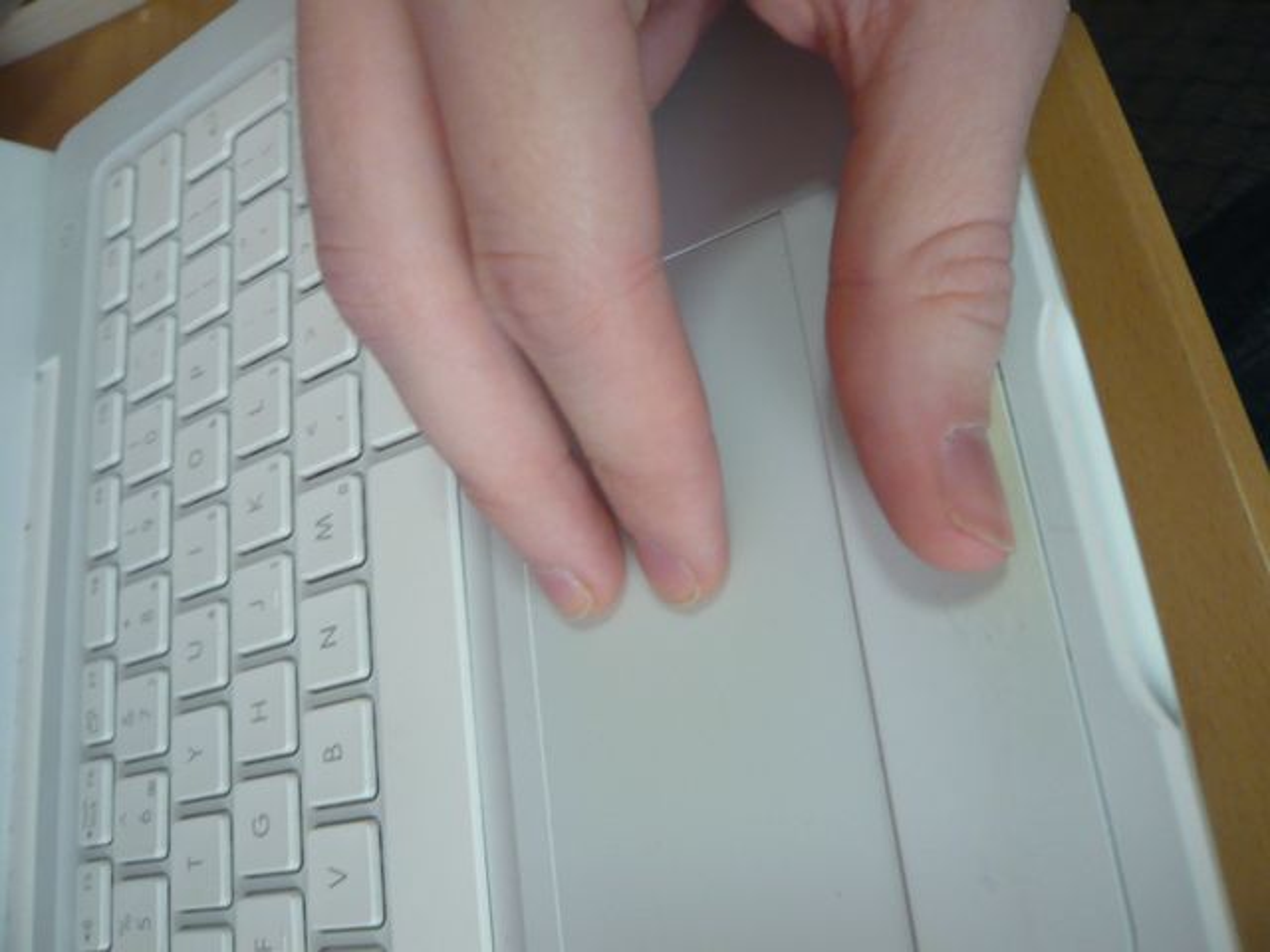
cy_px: 476
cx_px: 635
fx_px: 1027
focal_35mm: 28
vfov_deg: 49.7
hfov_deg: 63.4
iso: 200
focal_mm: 4.6
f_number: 2.8
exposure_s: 1/25
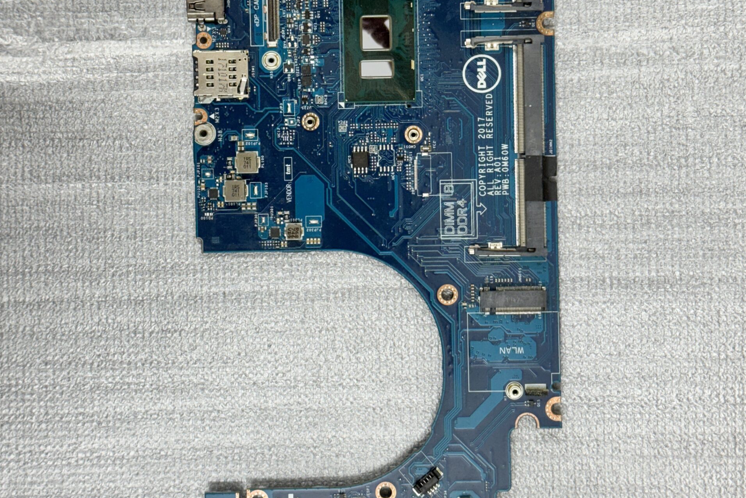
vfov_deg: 20.2
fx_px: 1388
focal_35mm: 67
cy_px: 164
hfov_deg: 30.1
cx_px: 375
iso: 80
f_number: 1.78
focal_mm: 6.76
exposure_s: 1/50
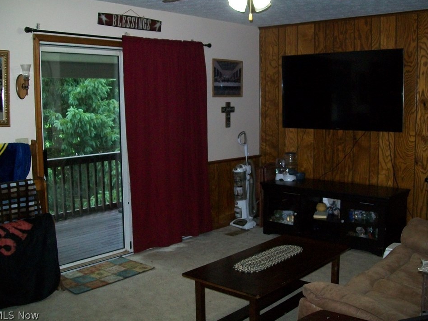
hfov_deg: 47.8
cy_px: 149
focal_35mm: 39
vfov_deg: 36.8
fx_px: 482
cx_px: 224
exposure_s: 1/60
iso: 160
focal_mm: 6
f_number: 2.7
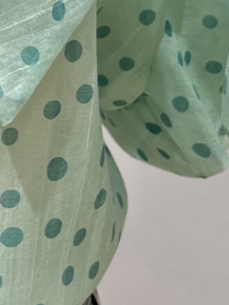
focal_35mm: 149
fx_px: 1315
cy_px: -105
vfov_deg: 12.8
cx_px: -174
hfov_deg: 9.5
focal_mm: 5.7
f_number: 1.5
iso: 100
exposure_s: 1/100
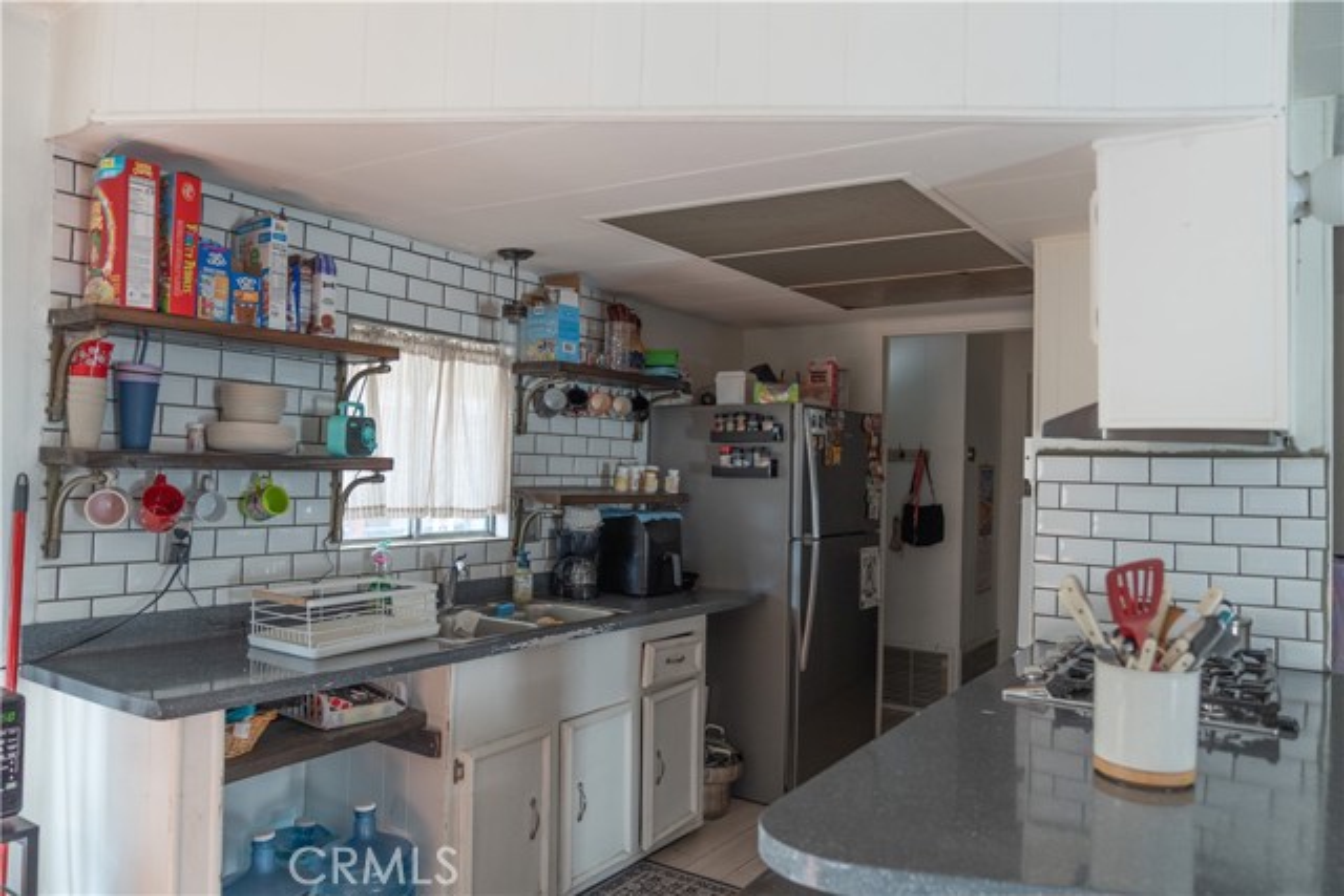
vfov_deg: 51.3
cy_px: 448
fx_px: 933
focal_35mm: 25
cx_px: 672
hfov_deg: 71.5
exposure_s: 1/200
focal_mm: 25
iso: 500
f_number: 2.8
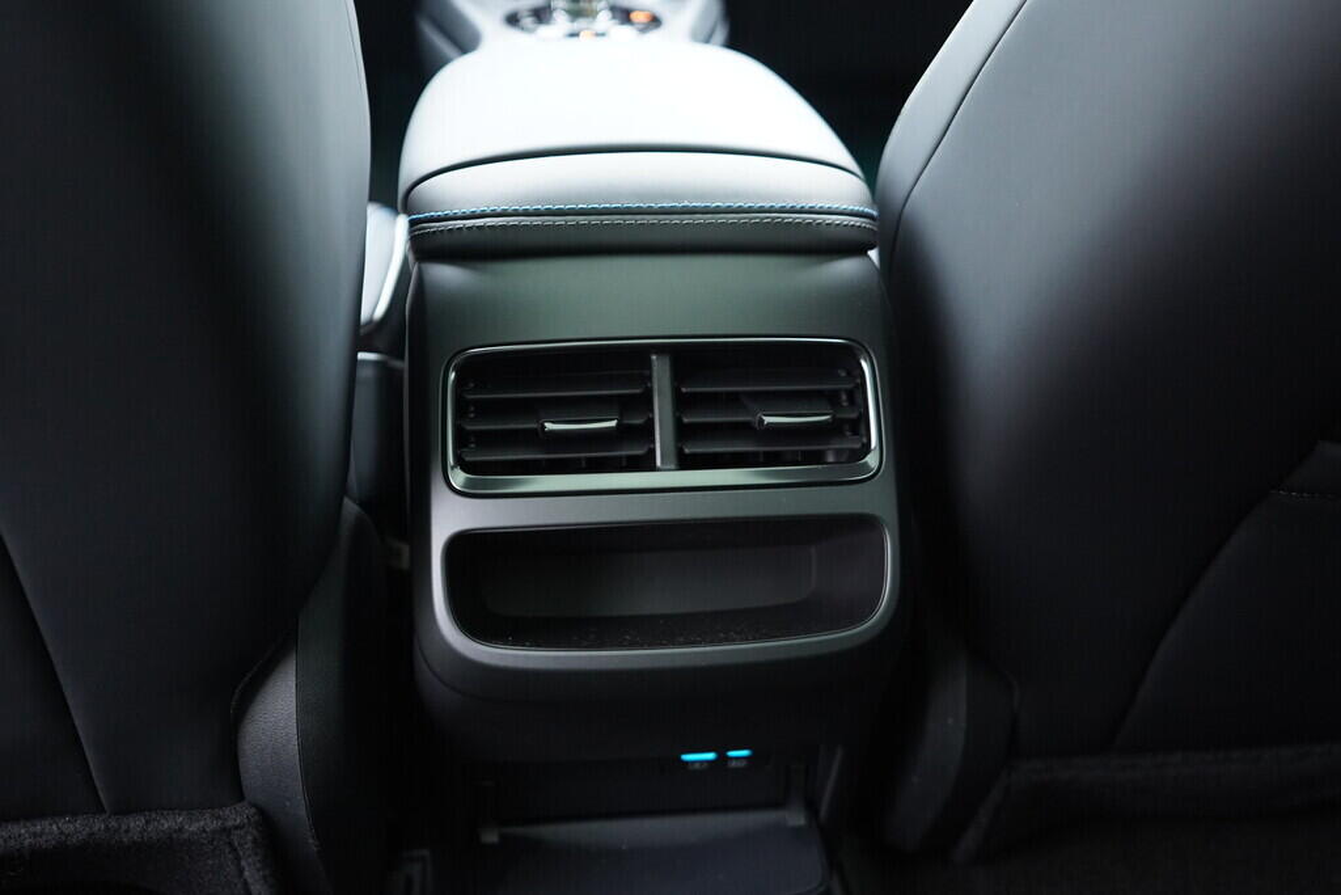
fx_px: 1341
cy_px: 448
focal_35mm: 36
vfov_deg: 36.9
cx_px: 670
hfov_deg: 53.1
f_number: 2.8
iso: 1250
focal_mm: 24
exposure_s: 1/40
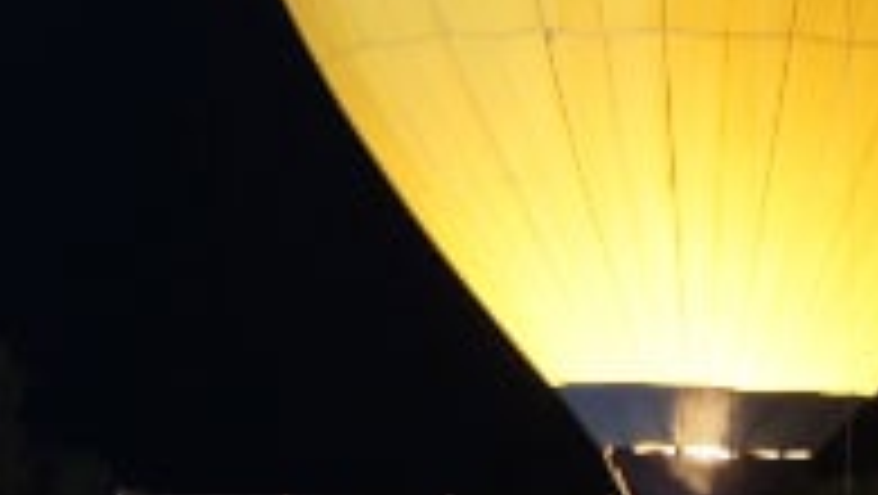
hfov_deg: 18.5
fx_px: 2702
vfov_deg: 10.4
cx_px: 459
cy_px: -45
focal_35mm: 116
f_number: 5.6
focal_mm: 20
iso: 400
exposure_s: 1/6
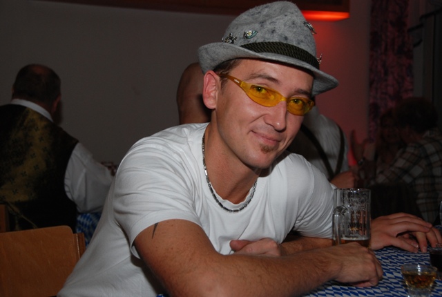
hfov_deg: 33.3
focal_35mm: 60
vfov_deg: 22.7
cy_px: 148
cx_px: 221
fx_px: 738
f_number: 5.6
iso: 400
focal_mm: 40
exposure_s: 1/60
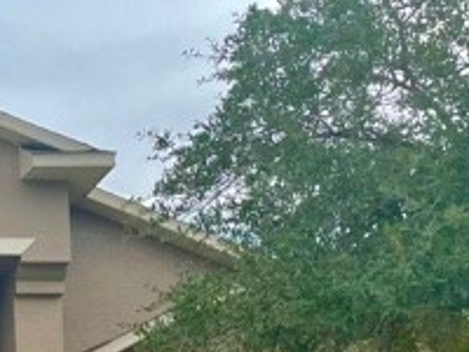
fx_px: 1125
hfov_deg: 20.5
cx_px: -216
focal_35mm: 83
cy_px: 375
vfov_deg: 17.3
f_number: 1.6
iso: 32
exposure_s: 1/4831
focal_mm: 4.2
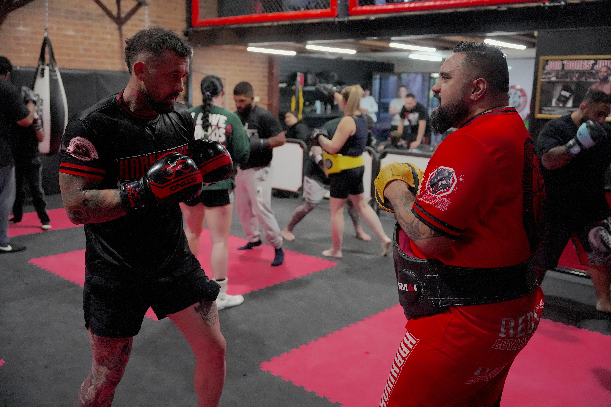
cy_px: 204
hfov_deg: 54.4
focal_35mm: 35
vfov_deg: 37.8
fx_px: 594
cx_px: 306
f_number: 2.8
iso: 12800
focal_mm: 35
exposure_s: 1/500
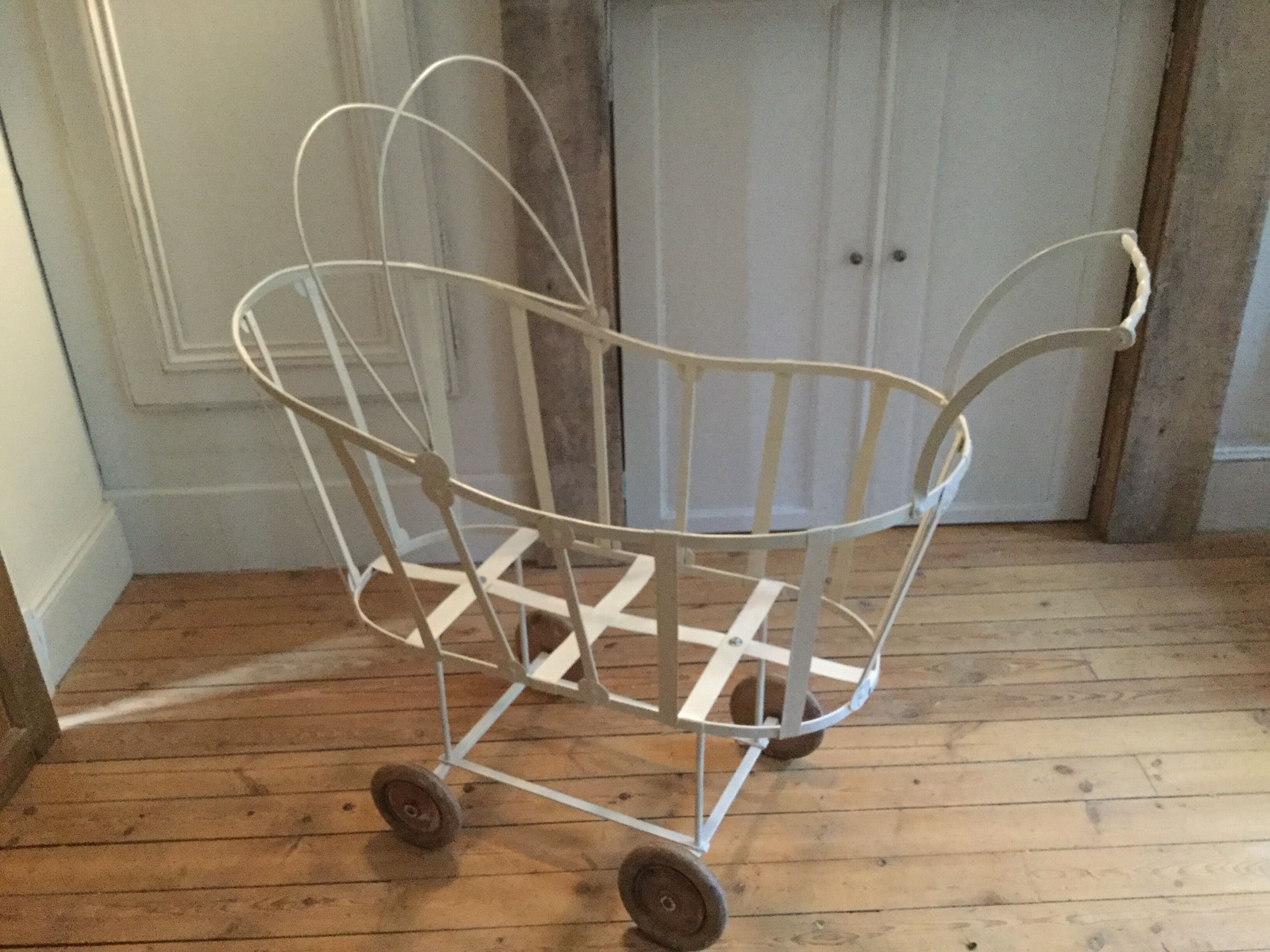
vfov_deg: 45.4
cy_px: 476
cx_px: 635
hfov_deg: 58.4
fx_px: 1137
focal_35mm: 31
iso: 320
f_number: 2.4
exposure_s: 1/17
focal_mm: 3.3
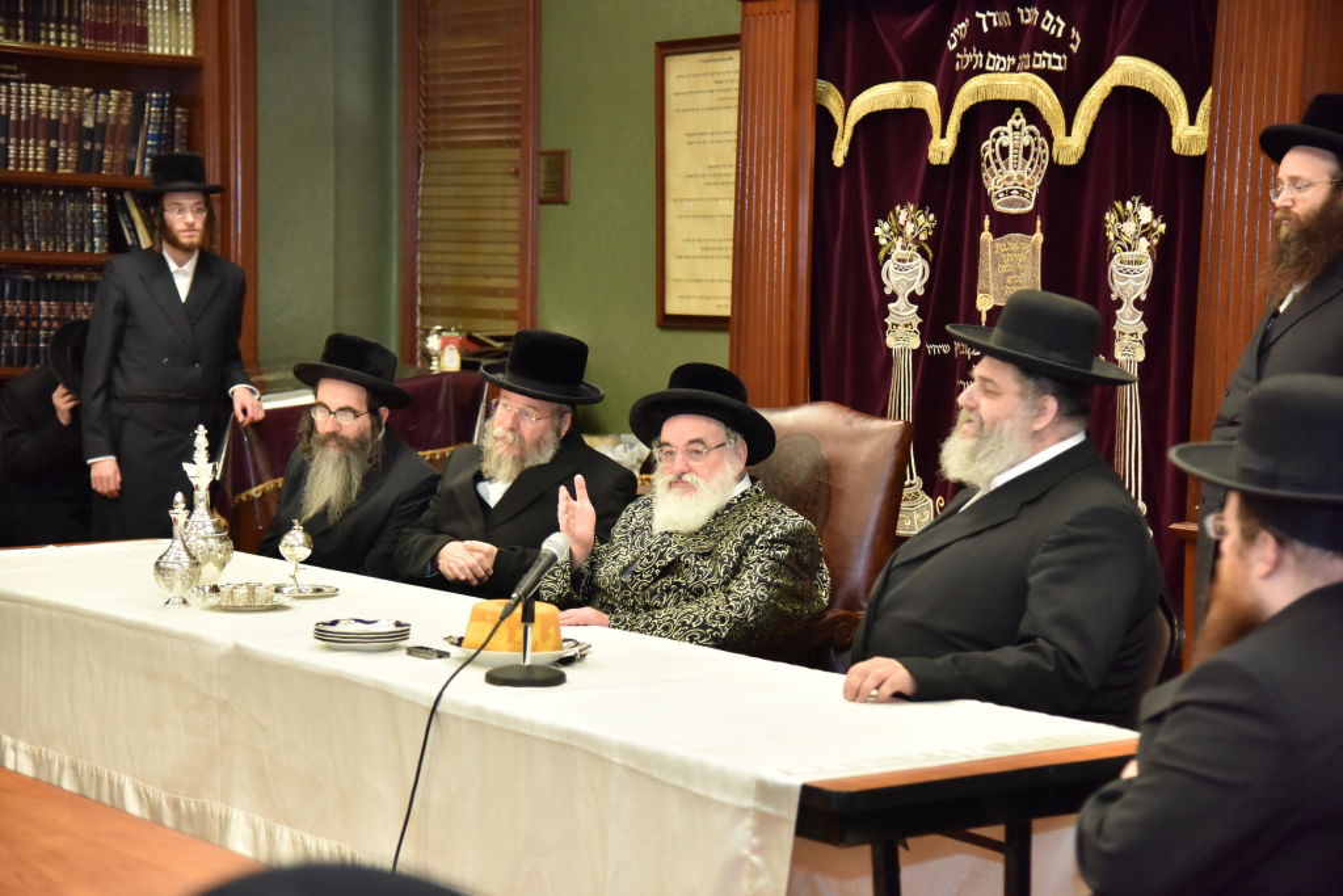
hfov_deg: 27.0
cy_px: 448
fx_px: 2798
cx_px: 672
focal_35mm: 75
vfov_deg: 18.2
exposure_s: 1/125
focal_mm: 75
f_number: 4
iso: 1600
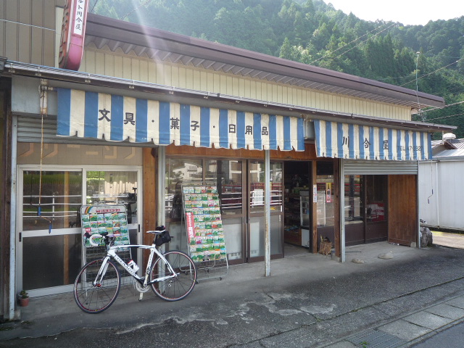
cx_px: 232
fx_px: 335
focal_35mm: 25
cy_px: 174
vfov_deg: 54.9
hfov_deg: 69.4
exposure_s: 1/250
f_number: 2.8
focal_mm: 4.4
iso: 100
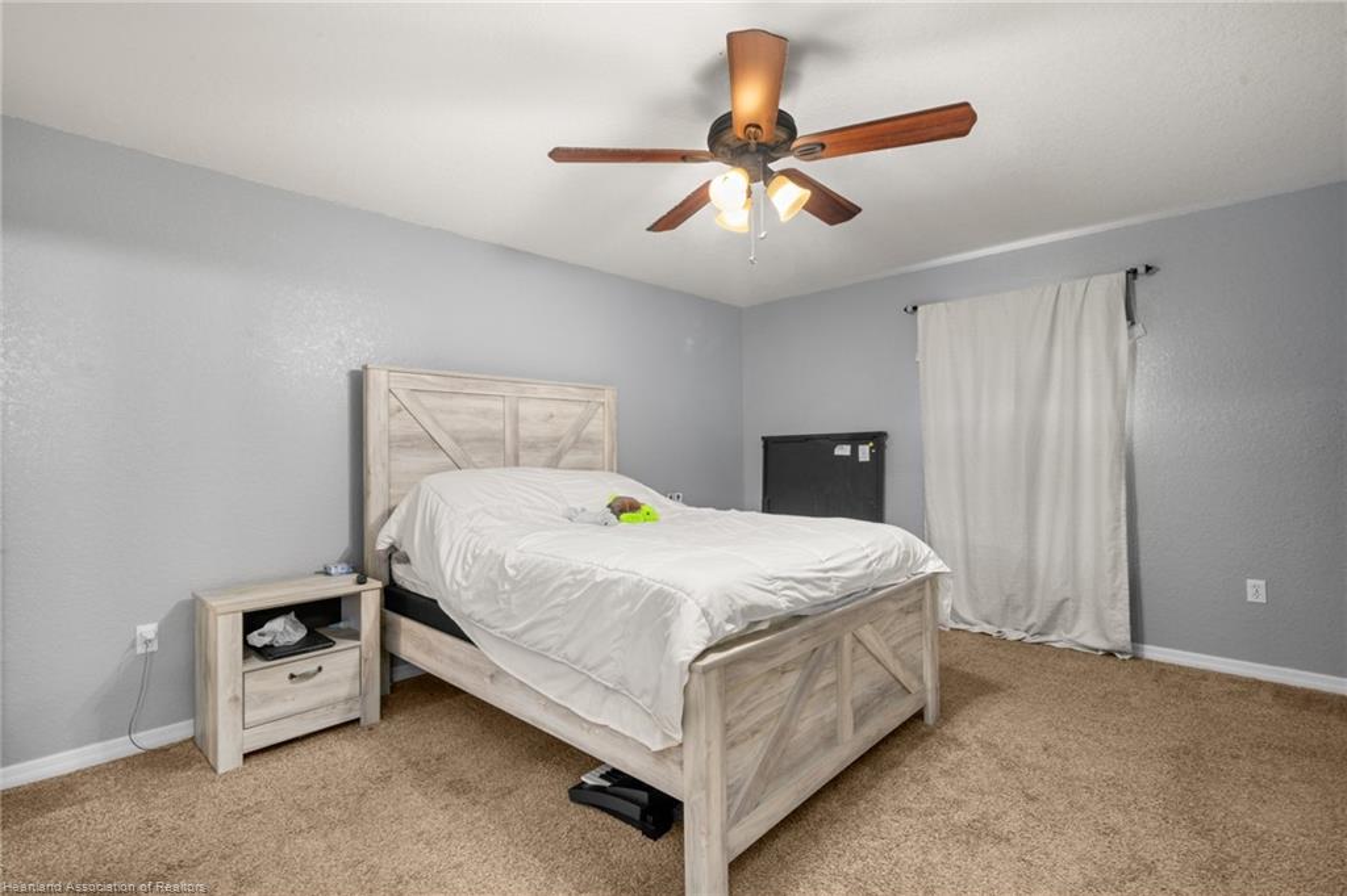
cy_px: 448
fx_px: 598
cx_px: 674
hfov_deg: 96.8
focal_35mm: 16
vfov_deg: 73.7
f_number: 11
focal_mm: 16
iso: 400
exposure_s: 1.6
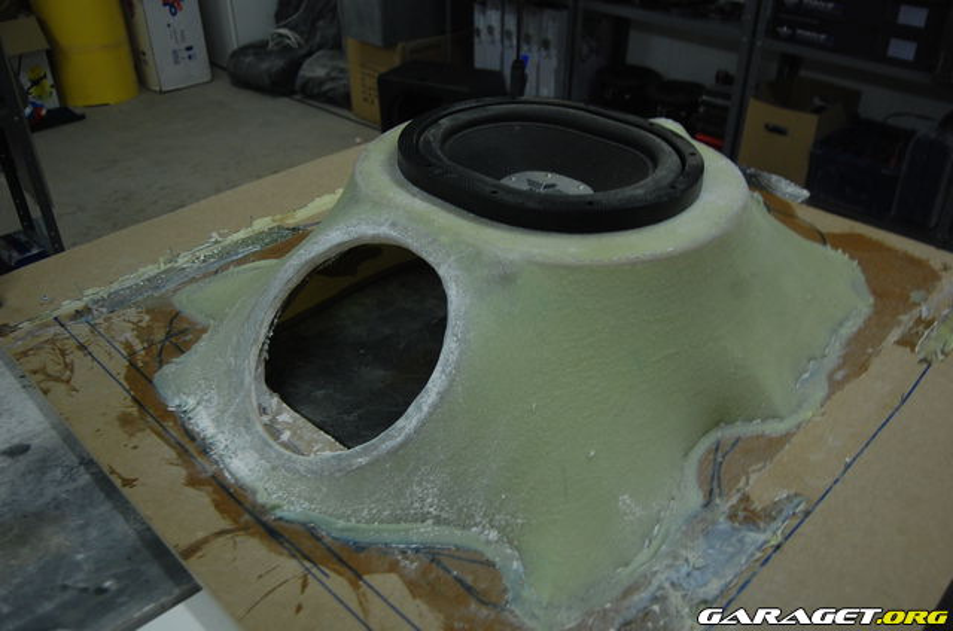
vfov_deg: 43.4
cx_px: 476
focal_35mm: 30
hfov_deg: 62.0
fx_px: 793
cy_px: 316
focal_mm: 20
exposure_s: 1/30
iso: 560
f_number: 3.8
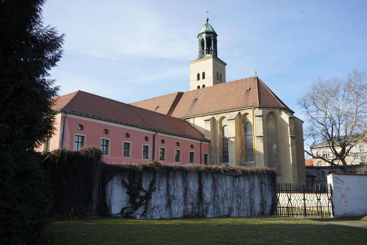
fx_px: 296
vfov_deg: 45.0
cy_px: 122
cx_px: 184
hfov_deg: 63.6
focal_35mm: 29
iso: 200
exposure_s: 1/60
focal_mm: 29
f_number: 14
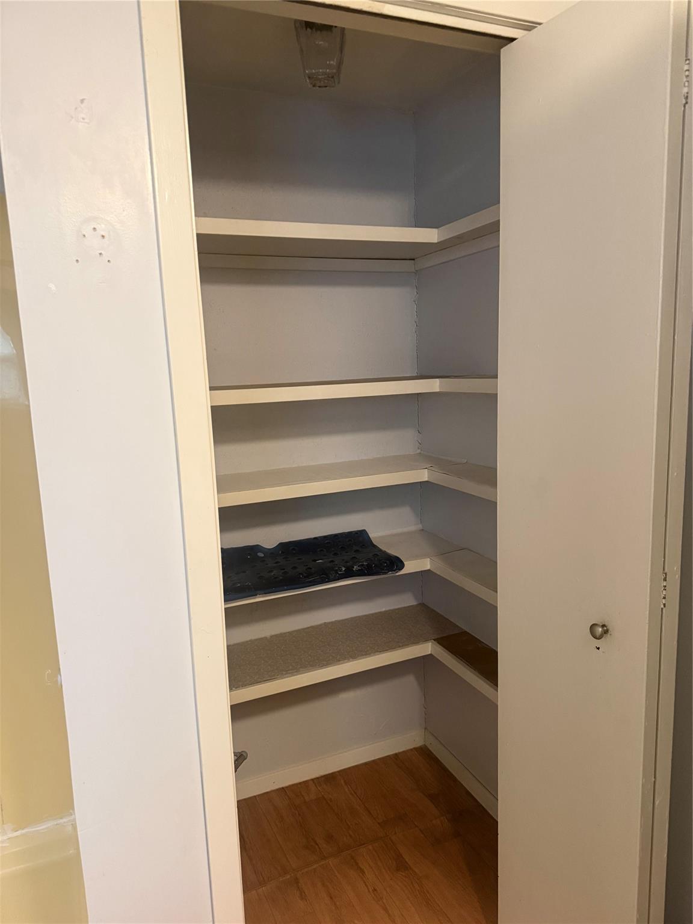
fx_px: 641
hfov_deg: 56.8
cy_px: 462
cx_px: 346
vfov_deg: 71.6
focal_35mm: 24
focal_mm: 6.76
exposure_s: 1/60
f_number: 1.78
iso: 500
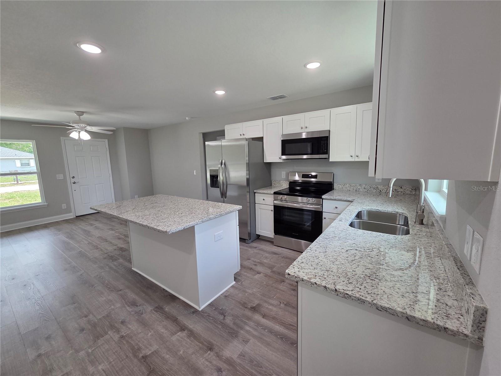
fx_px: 188
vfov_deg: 89.9
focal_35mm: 13
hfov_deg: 106.2
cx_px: 250
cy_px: 188
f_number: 2.2
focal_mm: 2.2
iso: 160
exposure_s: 1/120
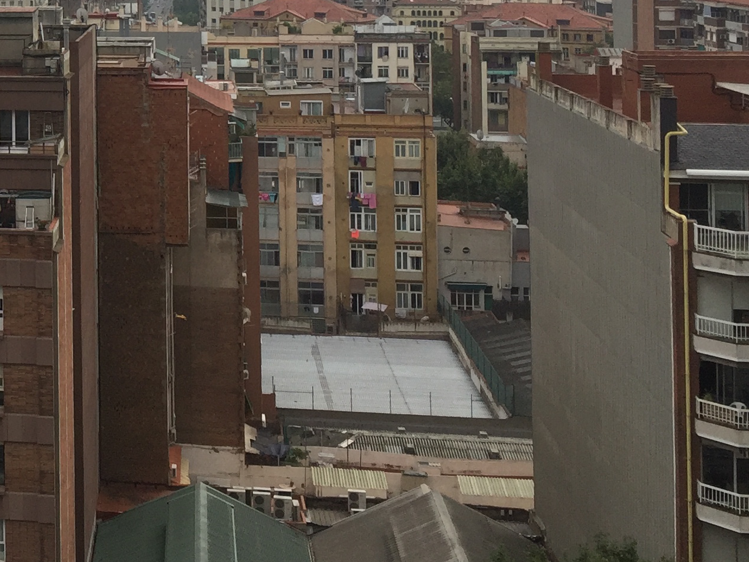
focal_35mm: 75
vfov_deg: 18.7
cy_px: -85
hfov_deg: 24.0
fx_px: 1623
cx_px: -106
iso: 32
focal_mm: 4.15
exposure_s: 1/2475
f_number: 2.2
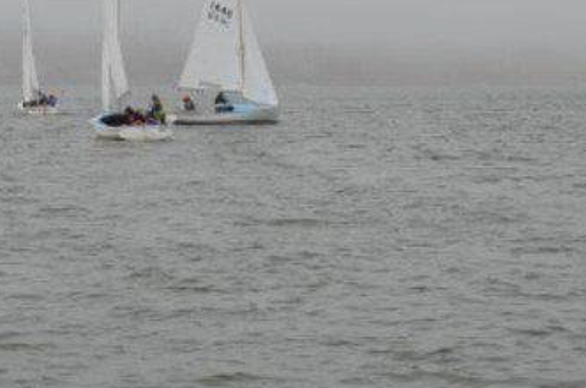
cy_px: -34
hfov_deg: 13.9
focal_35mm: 148
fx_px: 2404
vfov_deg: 9.2
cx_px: 217
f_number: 9
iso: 100
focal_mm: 32
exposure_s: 1/320
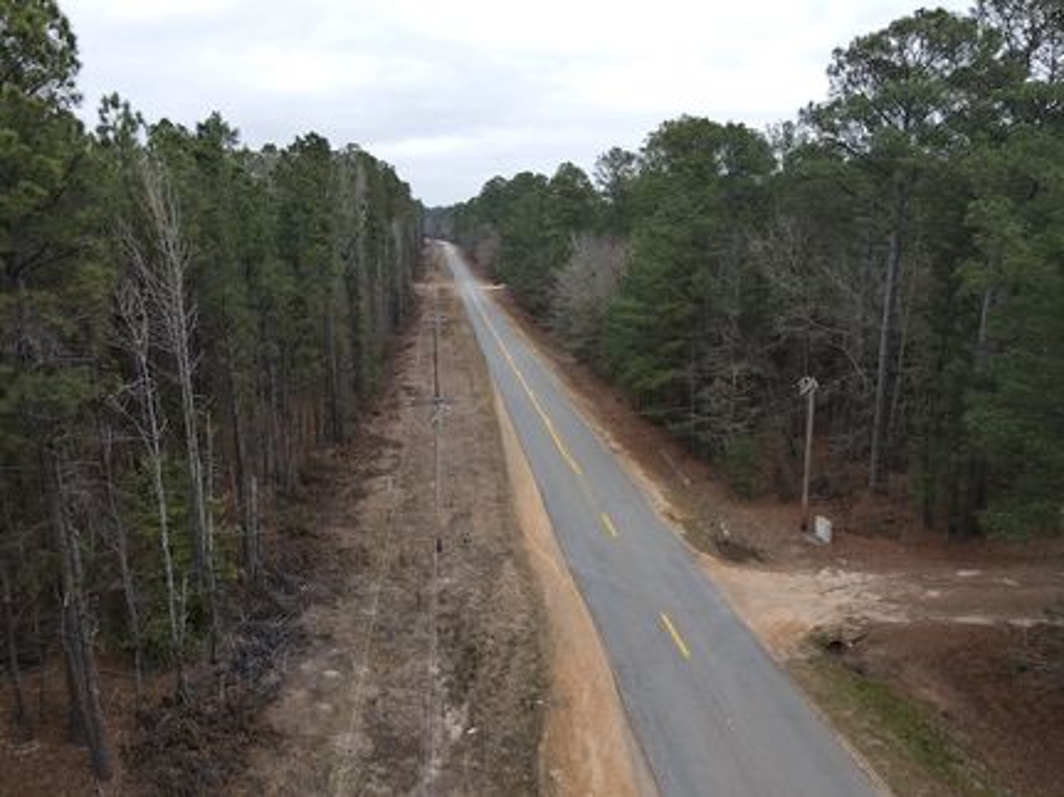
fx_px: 737
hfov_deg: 71.6
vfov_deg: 56.8
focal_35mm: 24
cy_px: 398
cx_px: 532
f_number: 2.8
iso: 100
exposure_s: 1/100
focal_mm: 4.5
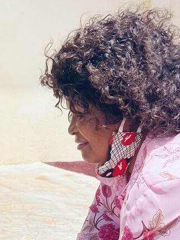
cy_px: 210
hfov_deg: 21.8
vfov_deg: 29.2
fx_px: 444
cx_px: -13
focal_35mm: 64
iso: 32
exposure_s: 1/3300
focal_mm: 4.2
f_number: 1.6
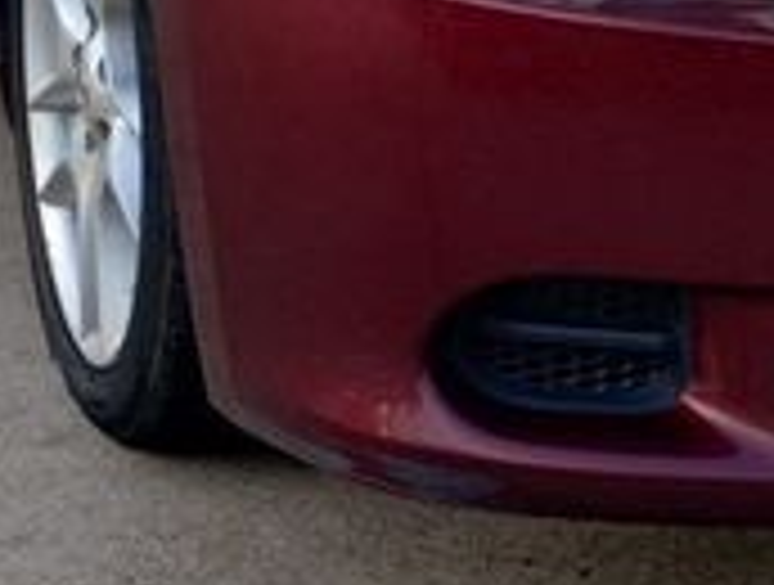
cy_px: -144
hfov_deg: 18.0
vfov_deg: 13.8
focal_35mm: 104
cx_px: 891
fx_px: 2332
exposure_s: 1/120
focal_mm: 4.27
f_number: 1.8
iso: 124
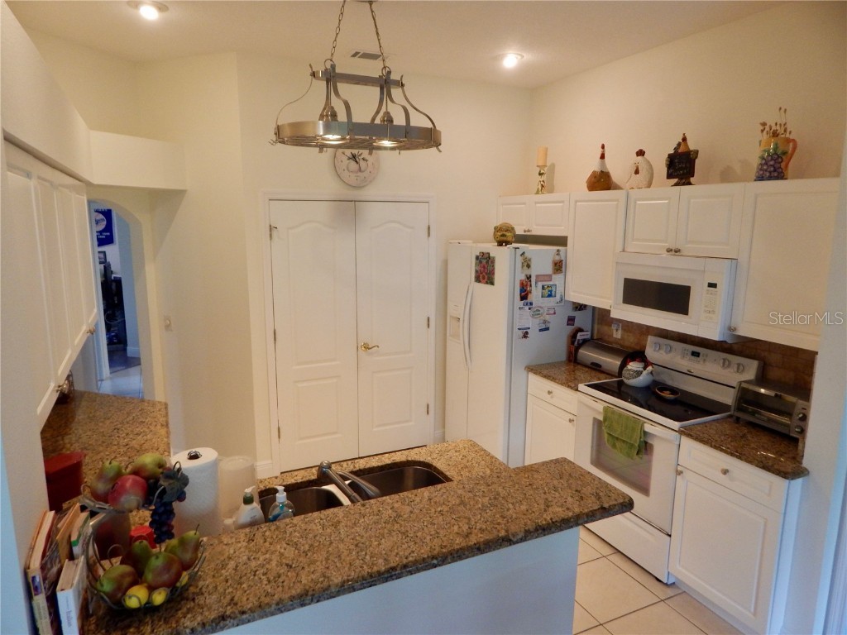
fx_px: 538
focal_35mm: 22
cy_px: 318
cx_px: 424
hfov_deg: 76.4
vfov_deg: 61.1
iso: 200
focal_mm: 4
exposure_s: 1/30
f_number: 3
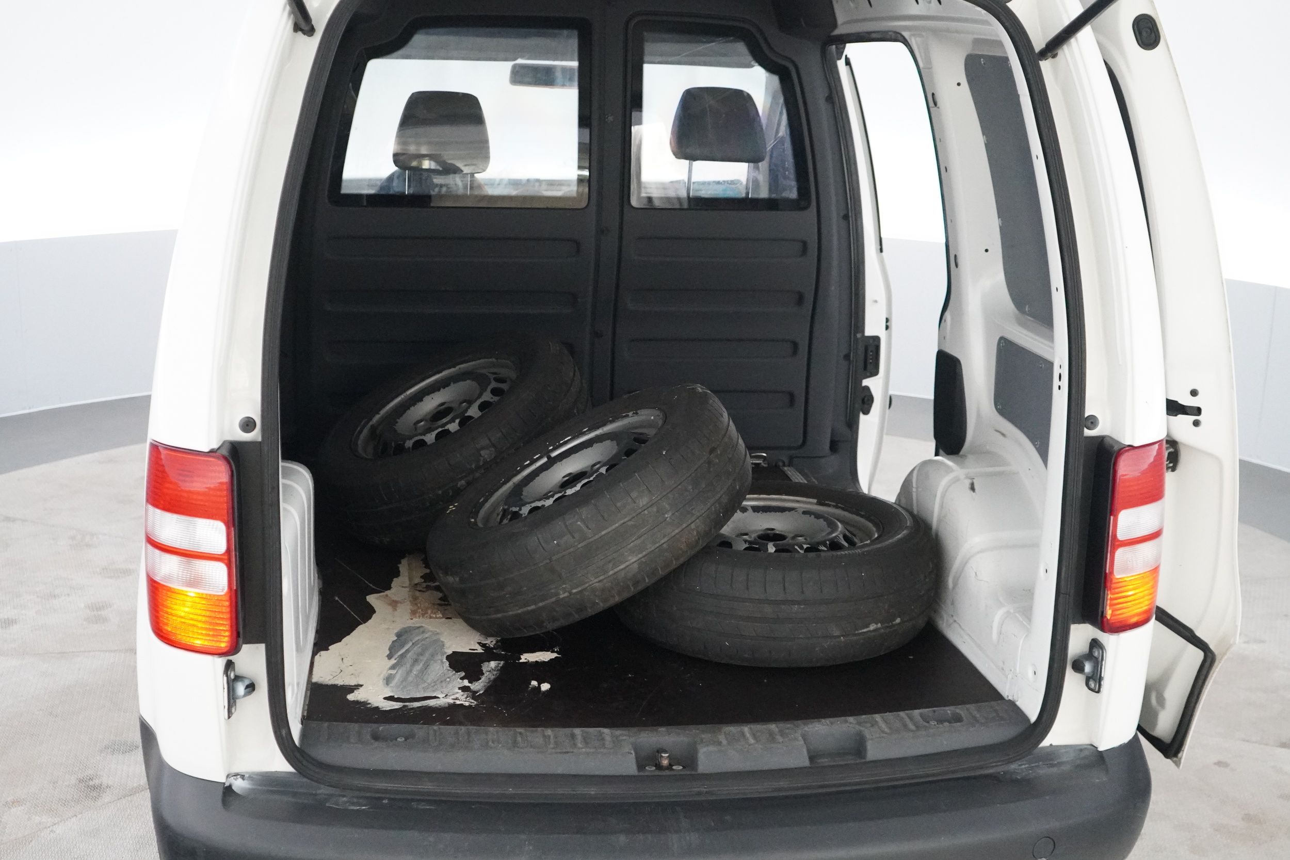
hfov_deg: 46.4
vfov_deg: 31.9
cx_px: 645
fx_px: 1505
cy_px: 430
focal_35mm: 42
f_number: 3.5
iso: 6400
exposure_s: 1/80
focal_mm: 28
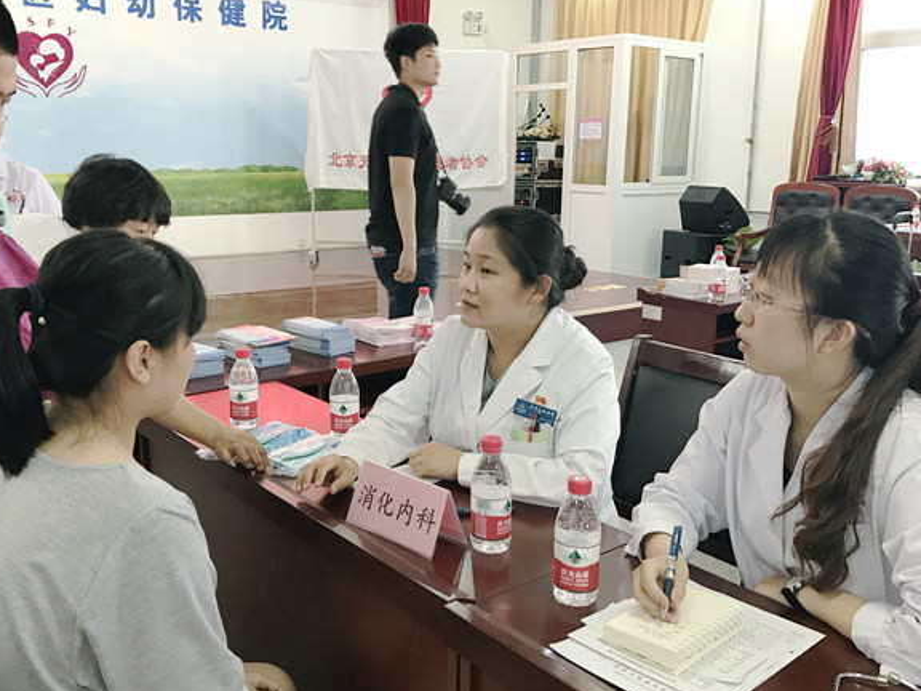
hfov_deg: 53.8
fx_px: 905
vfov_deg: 41.8
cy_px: 351
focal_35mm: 34
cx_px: 406
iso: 50
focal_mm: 3.99
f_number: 1.8
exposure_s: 1/17
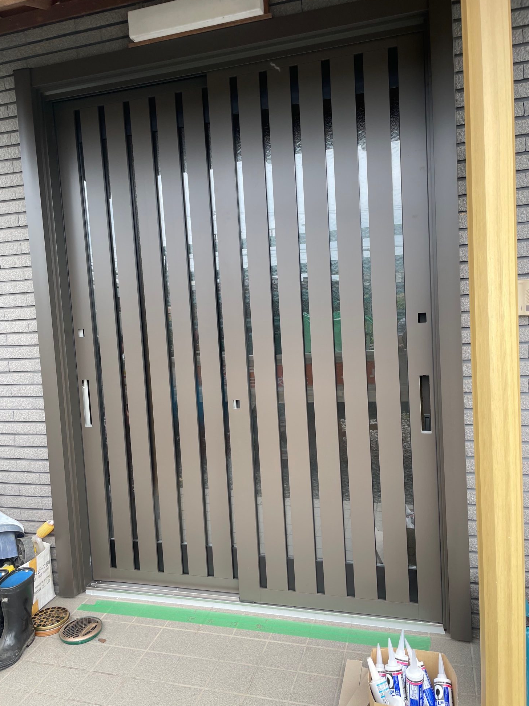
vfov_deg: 65.3
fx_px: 550
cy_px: 344
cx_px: 255
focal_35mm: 27
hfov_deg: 51.3
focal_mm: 4.2
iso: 32
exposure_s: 1/150
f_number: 1.6
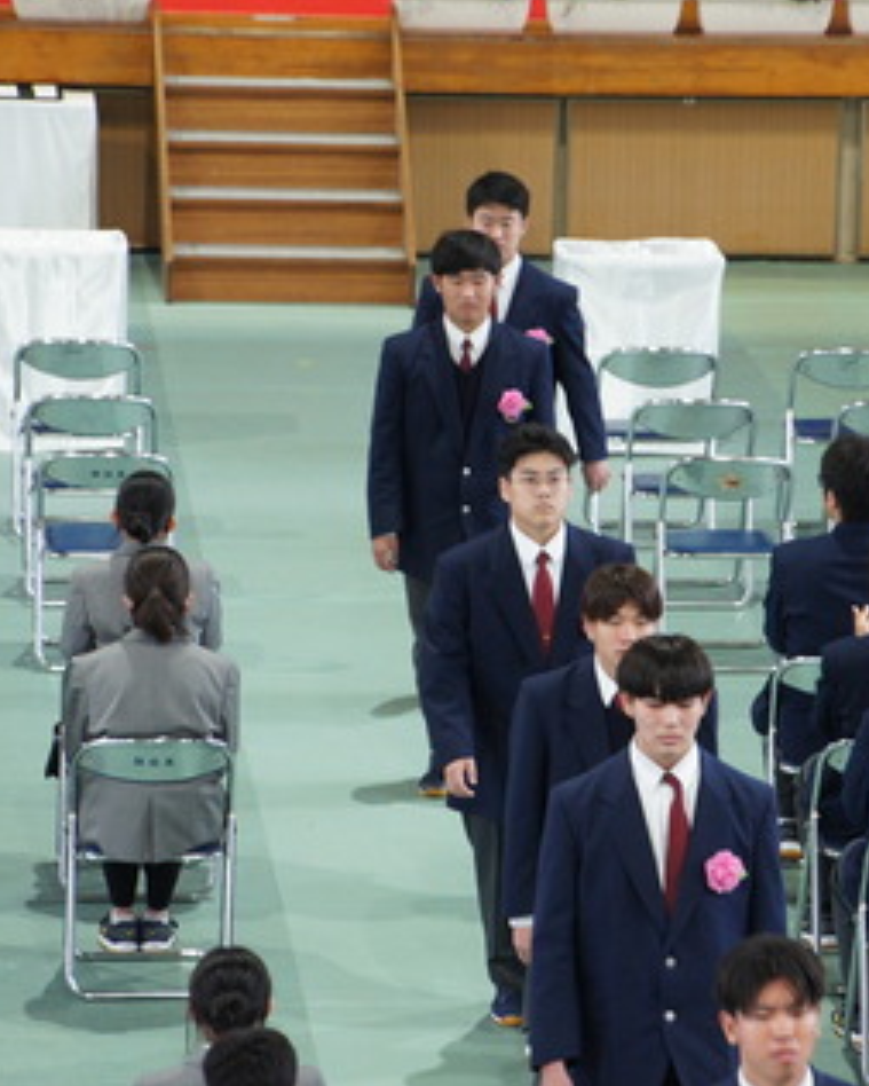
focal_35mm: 229
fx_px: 7349
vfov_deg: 8.4
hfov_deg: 6.8
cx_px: 649
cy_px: 541
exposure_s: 1/40
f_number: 5.6
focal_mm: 107
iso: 1600
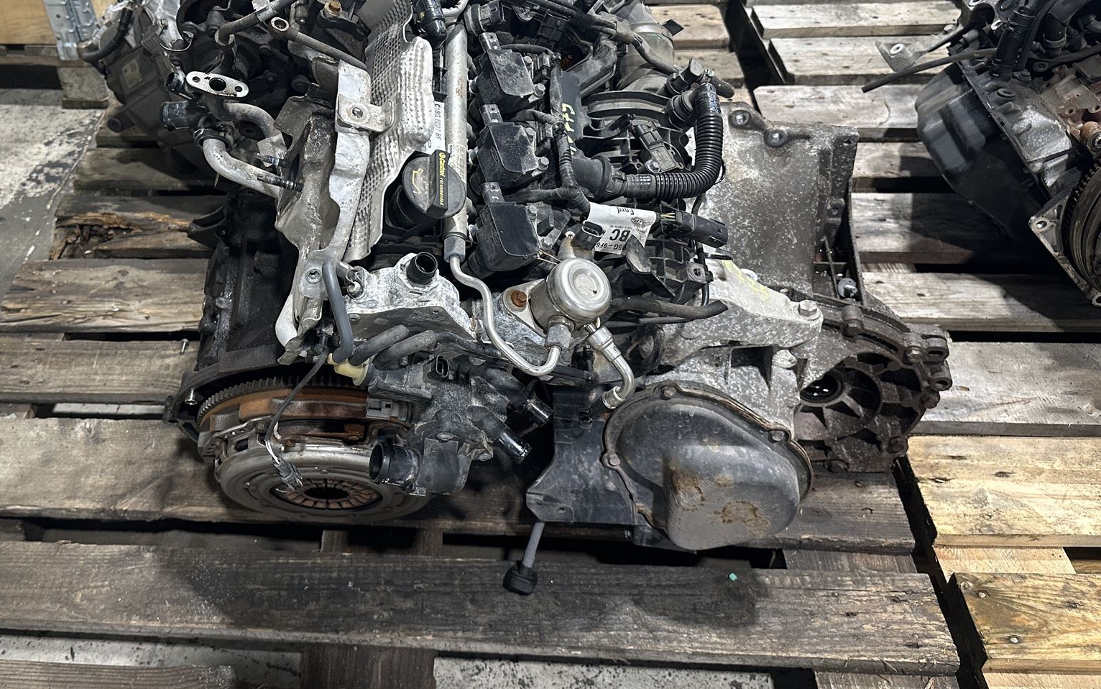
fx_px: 1020
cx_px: 375
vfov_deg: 36.9
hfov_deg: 55.6
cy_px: 237
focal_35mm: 34
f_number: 1.78
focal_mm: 6.86
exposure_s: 1/100
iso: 200
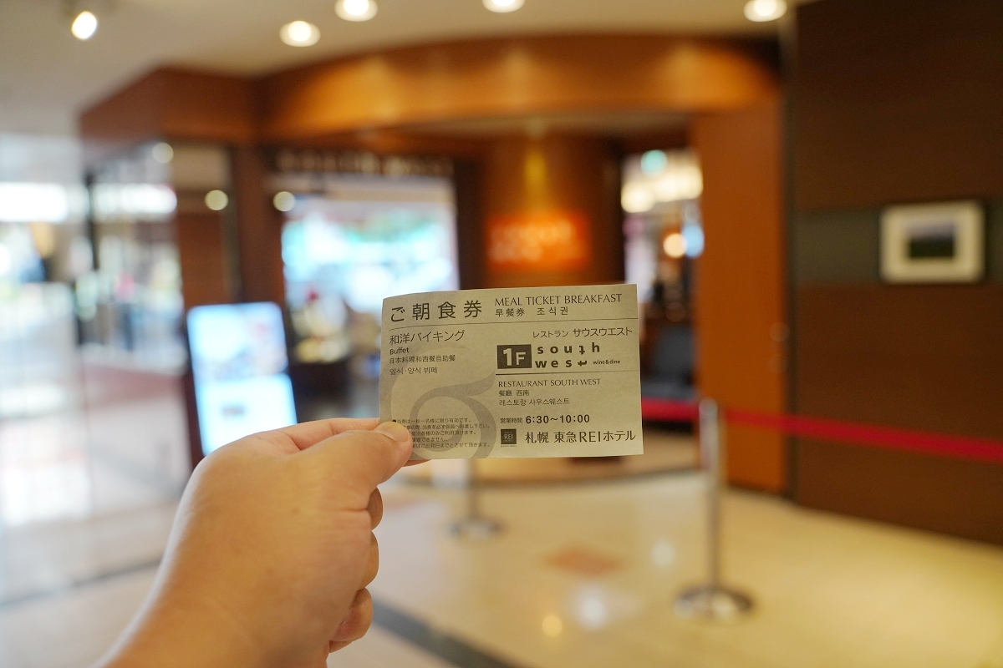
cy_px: 334
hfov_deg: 65.5
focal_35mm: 28
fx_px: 780
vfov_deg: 46.4
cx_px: 502
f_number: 4
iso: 1250
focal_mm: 28
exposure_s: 1/60
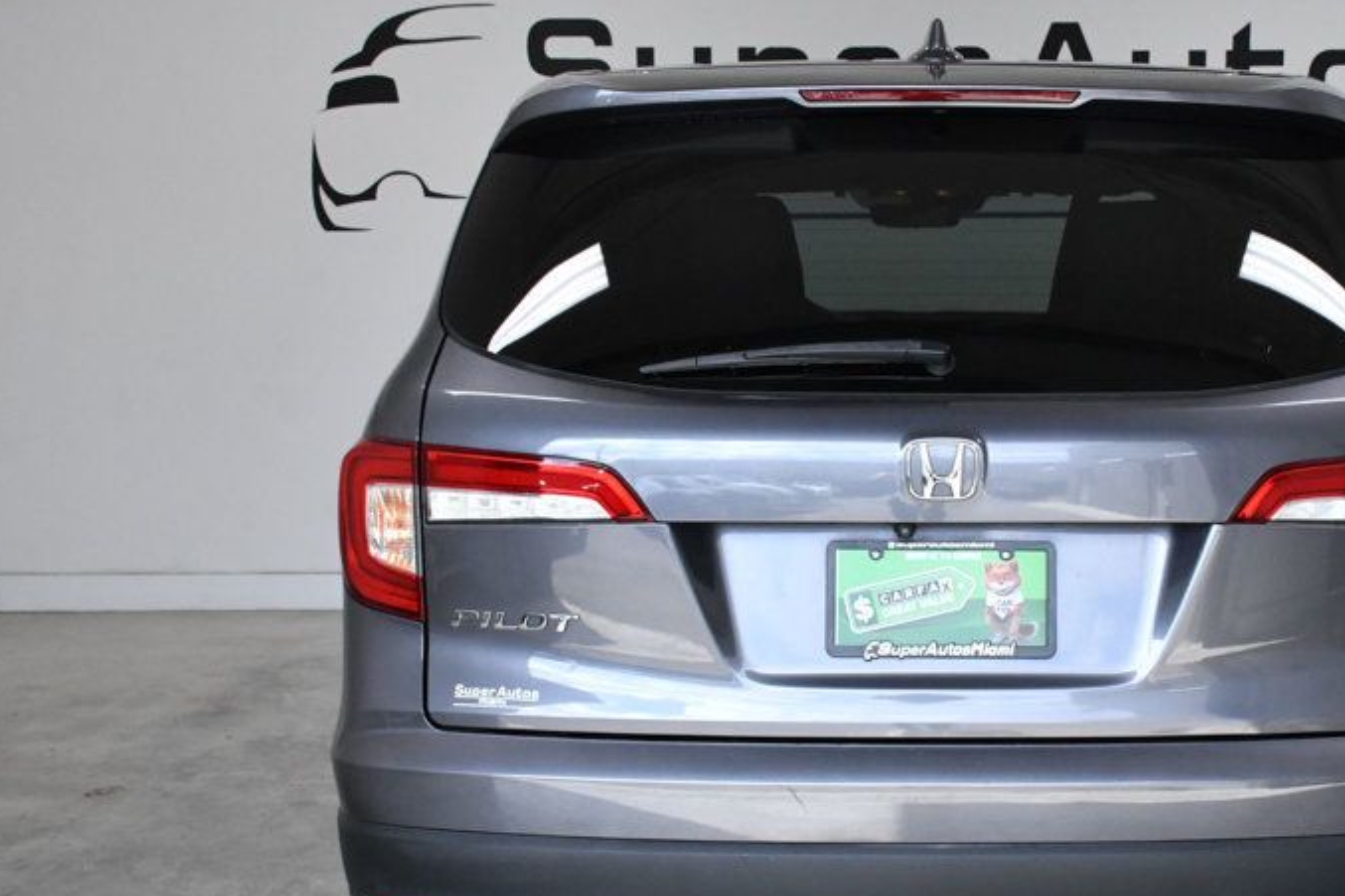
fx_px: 2204
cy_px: 546
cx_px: 940
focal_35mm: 59
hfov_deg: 33.5
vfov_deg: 22.9
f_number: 11
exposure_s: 1/500
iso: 2500
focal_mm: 26
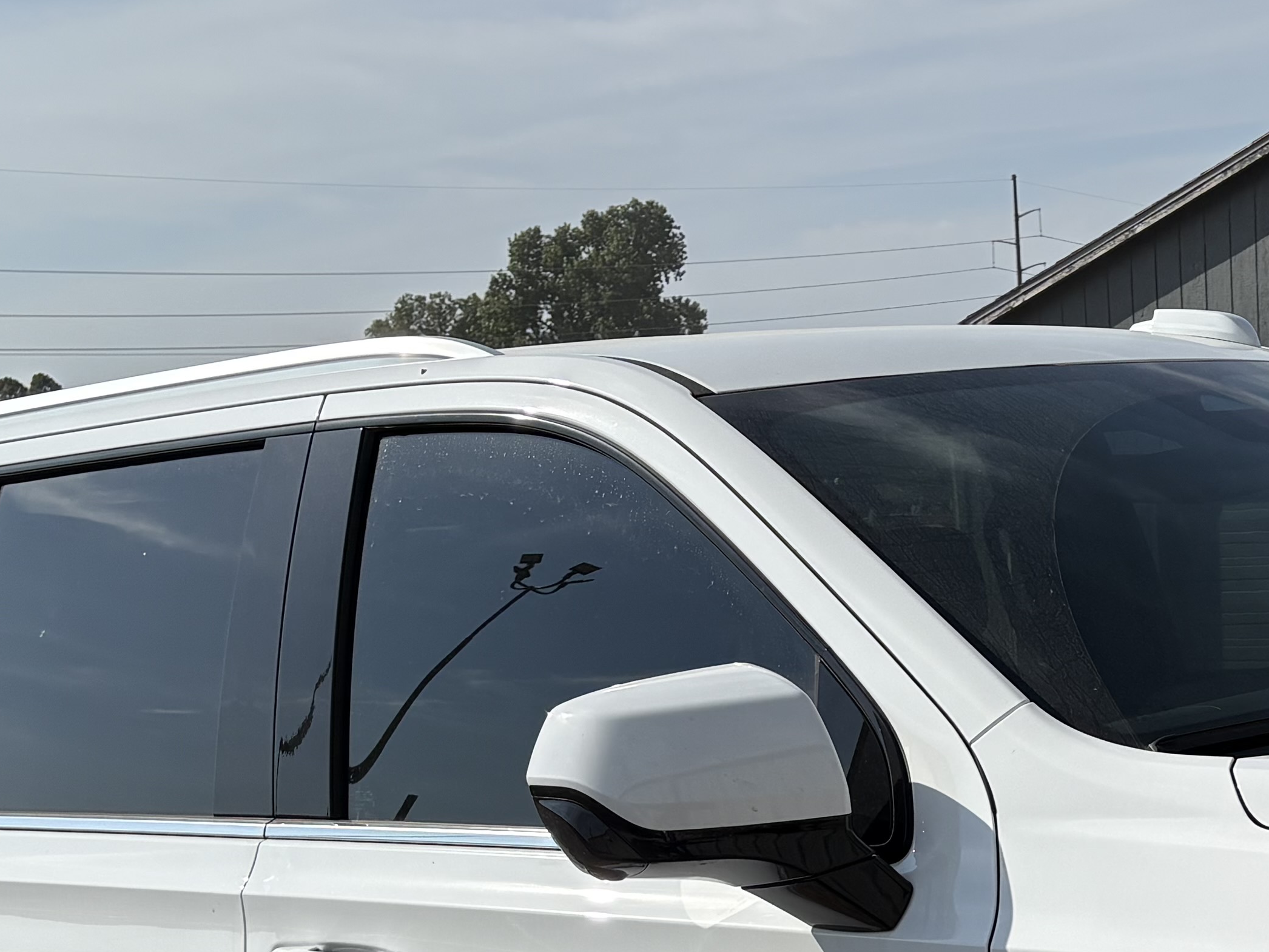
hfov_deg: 26.7
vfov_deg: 19.6
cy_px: 1122
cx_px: 1083
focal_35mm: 71
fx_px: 2603
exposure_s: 1/6993
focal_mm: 5.96
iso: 50
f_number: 1.6
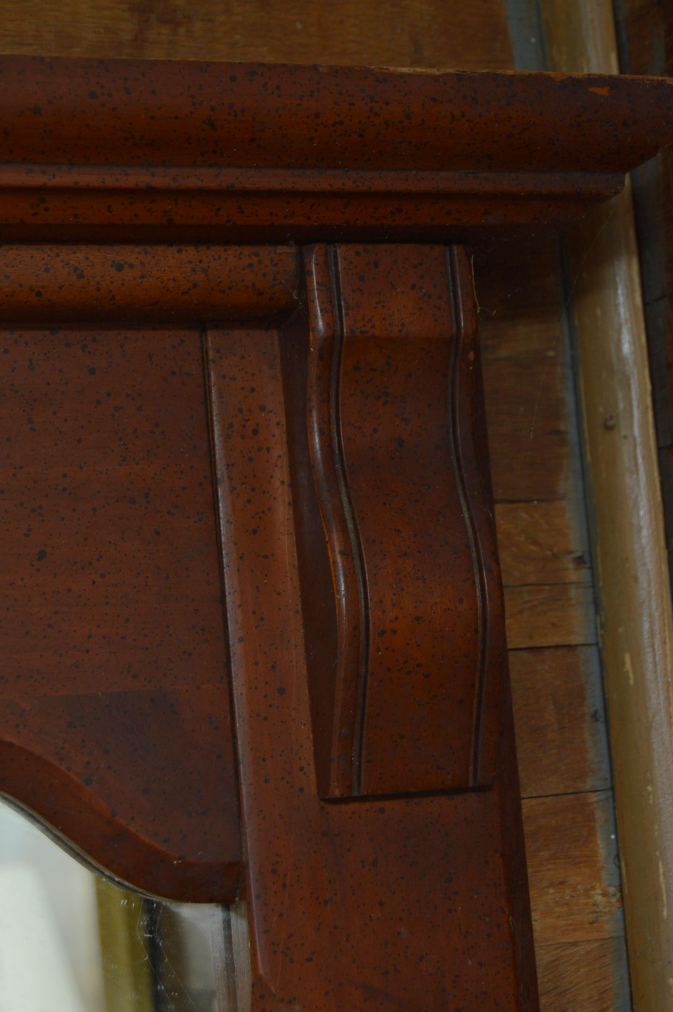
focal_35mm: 88
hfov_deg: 15.6
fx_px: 2459
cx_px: 323
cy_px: 513
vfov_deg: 23.3
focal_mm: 55
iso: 400
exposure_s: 1/80
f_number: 5.6
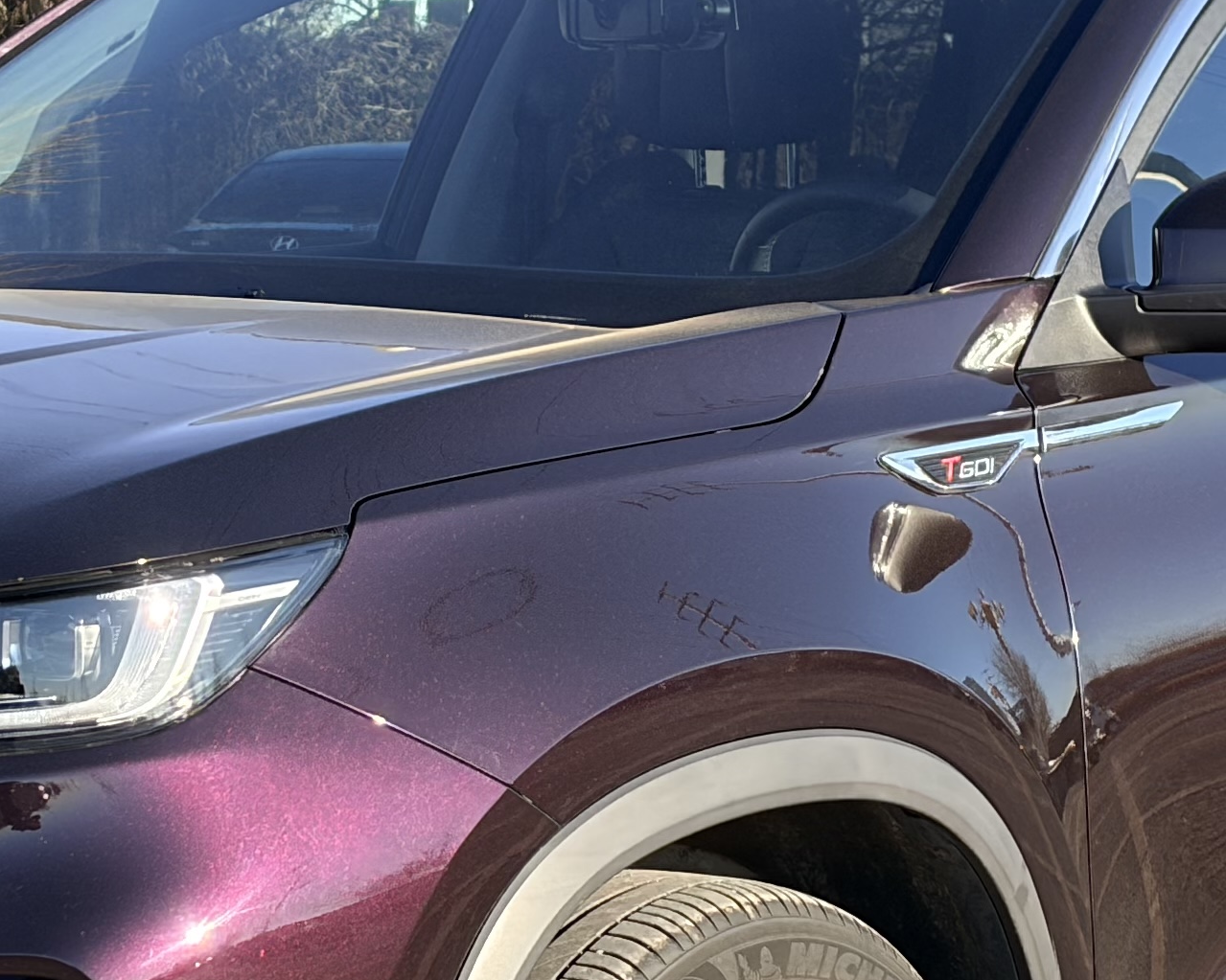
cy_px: 489
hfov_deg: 12.1
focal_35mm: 160
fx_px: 5805
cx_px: 567
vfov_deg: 9.7
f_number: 1.6
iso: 50
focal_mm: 5.96
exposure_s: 1/1065
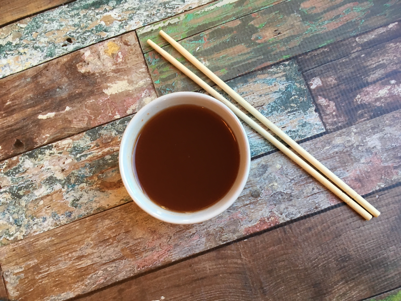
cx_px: 200
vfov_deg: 48.2
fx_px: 336
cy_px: 150
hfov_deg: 61.7
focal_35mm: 29
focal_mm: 4.15
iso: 80
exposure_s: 1/30
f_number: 2.2
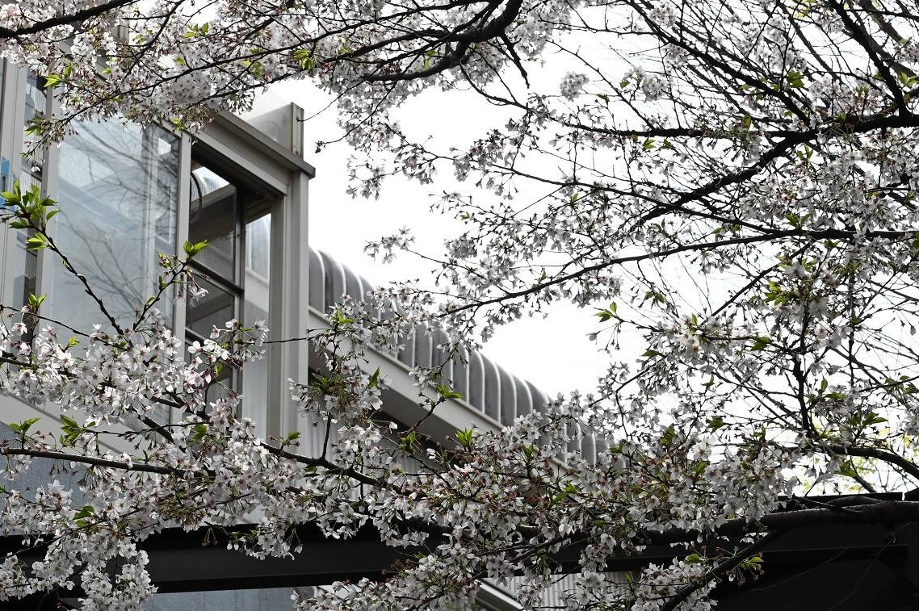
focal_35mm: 123
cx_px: 369
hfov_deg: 16.7
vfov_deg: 11.1
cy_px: 397
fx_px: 3138
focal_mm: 70
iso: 640
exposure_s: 1/1000
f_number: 9
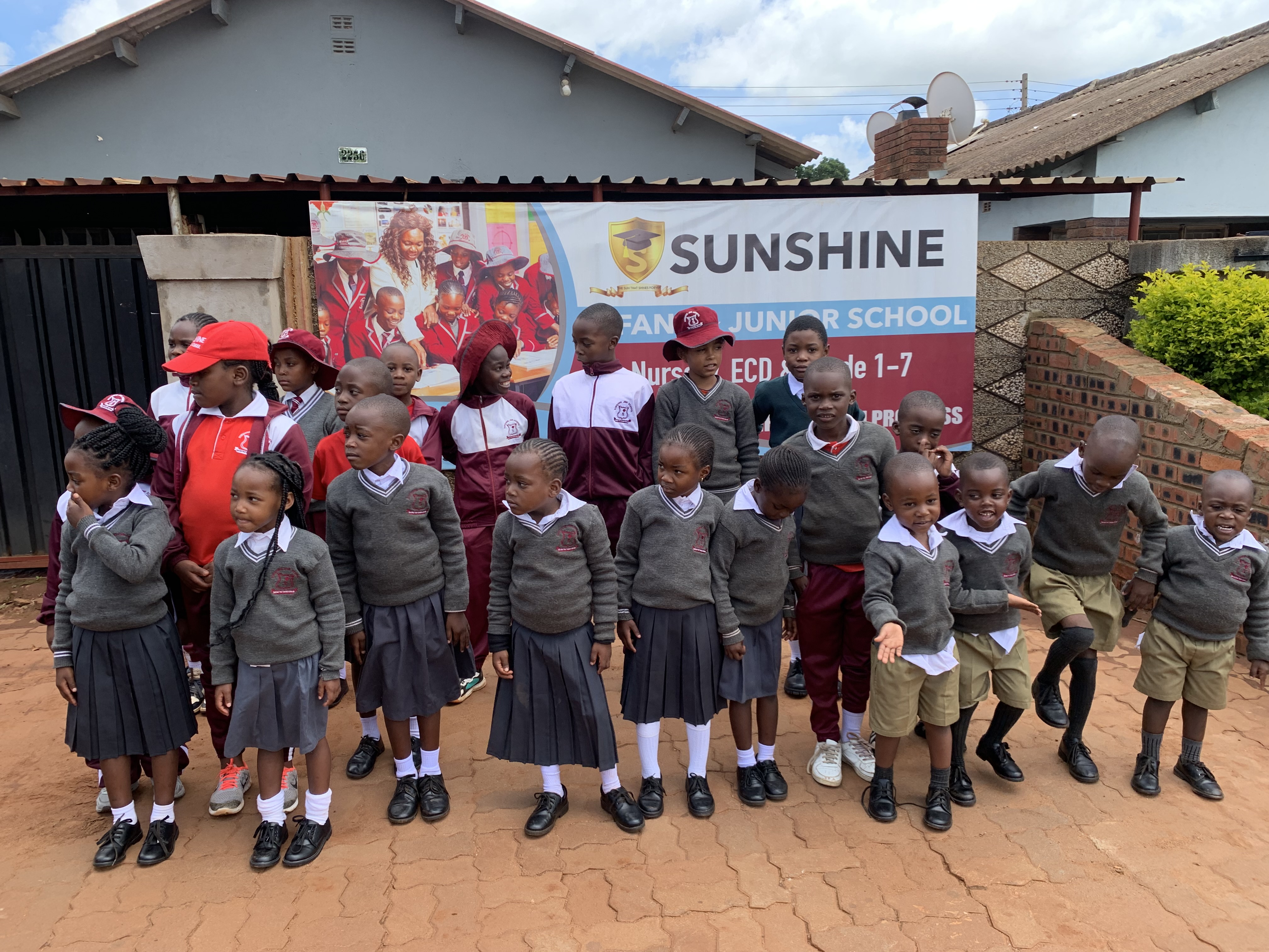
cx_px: 634
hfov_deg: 67.3
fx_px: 953
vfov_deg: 53.1
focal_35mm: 26
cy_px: 476
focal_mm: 4.25
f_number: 1.8
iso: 25
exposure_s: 1/537
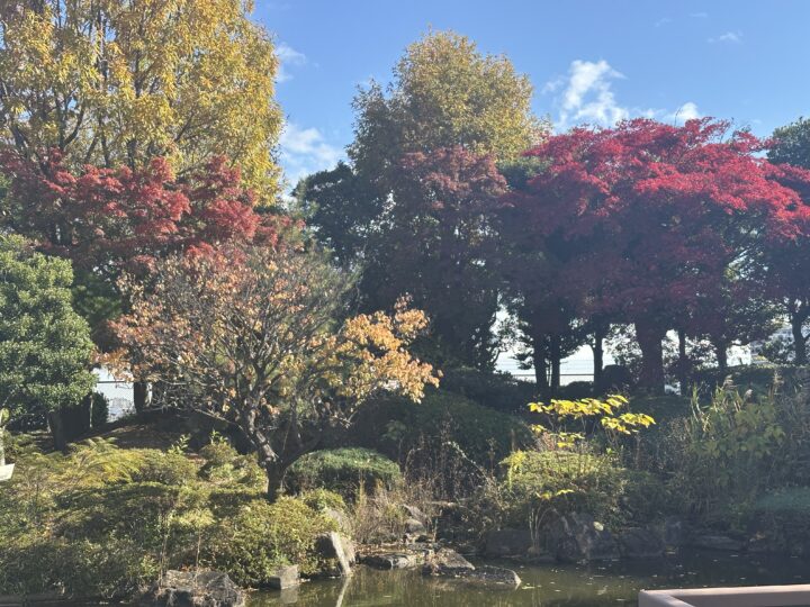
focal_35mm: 48
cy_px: 304
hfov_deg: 39.7
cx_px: 405
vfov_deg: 30.3
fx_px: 1123
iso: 64
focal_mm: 6.86
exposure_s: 1/1453
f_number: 1.78
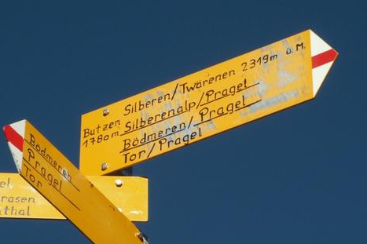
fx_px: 2120
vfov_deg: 6.6
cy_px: 181
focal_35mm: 208
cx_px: 160
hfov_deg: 9.9
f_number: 8
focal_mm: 23.84
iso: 50
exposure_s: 1/200
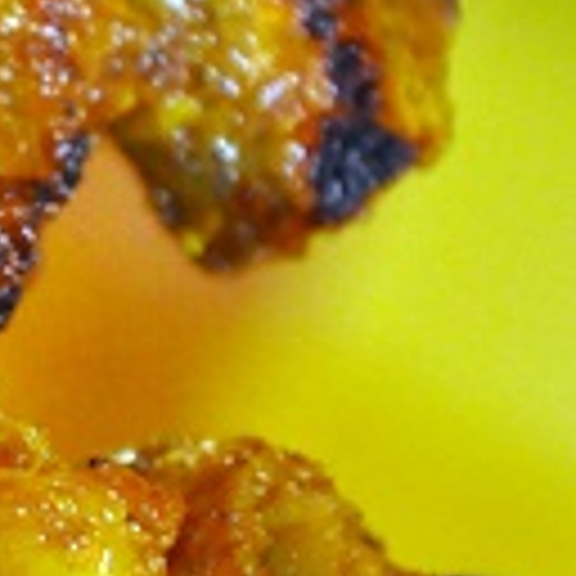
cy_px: 234
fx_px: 12767
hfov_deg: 2.6
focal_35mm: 678
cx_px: -144
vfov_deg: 2.6
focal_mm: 105
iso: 3200
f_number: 5.6
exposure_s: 1/60
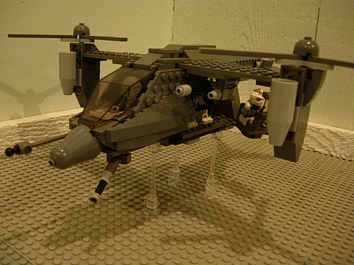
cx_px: 177
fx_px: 368
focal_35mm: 36
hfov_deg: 51.4
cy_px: 132
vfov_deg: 39.7
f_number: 2.7
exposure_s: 1/4
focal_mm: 7.5
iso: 86
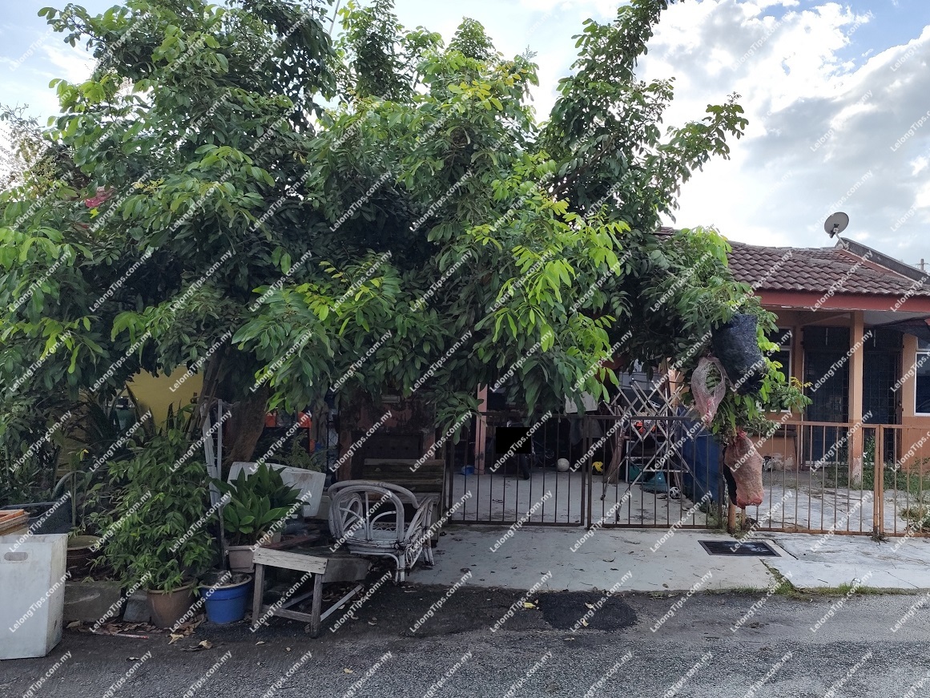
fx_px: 618
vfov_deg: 58.9
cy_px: 349
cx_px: 465
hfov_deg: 73.9
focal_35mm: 23
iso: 50
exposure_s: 1/710
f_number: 1.65
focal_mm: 6.14
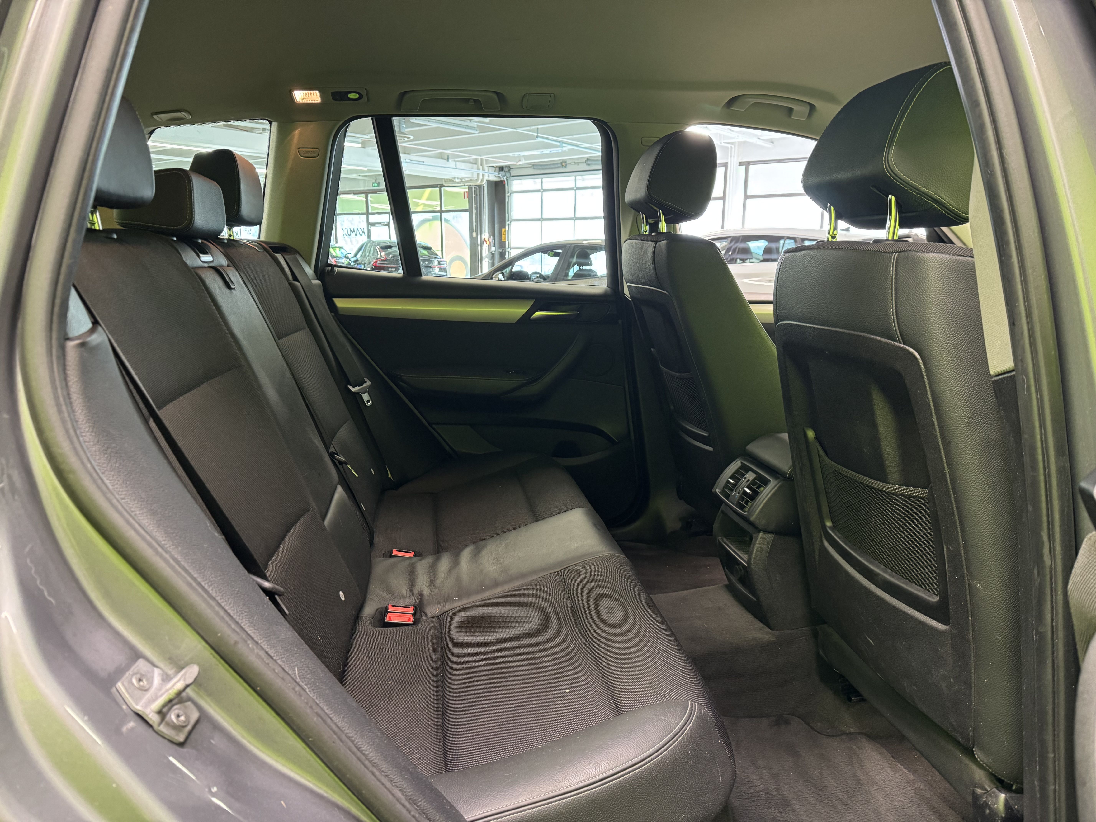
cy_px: 411
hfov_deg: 71.6
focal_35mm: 24
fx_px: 760
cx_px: 548
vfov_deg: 56.8
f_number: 1.78
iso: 640
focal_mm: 6.76
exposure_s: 1/33
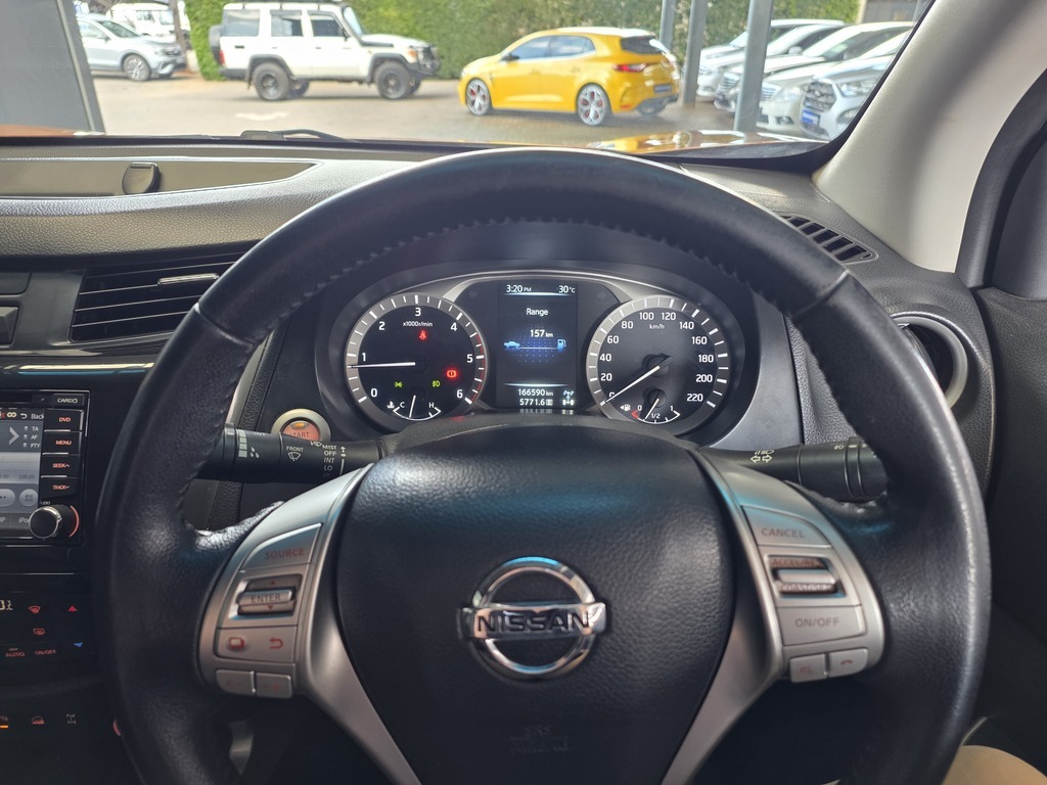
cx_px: 524
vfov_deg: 58.9
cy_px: 392
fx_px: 696
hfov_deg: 73.9
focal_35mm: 23
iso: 125
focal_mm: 6.25
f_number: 1.7
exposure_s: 1/55.3
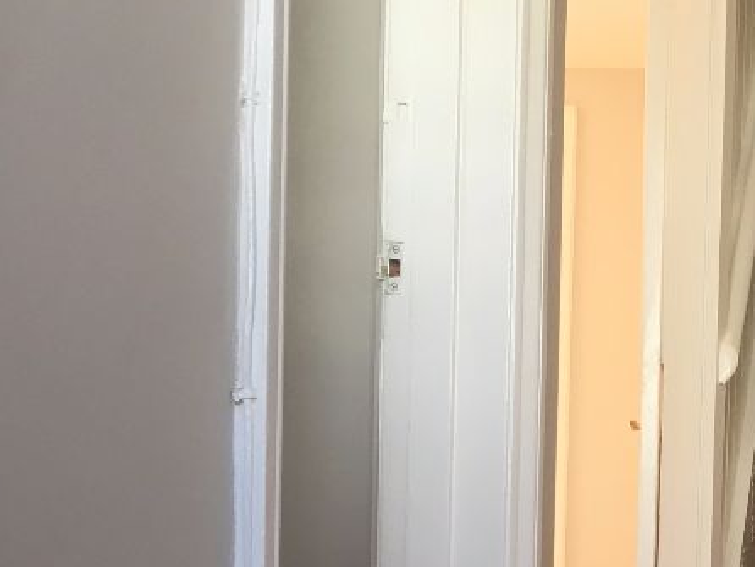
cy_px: 694
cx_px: 880
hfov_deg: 23.1
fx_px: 1702
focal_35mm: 78
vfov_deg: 17.9
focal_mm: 4.15
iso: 32
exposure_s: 1/33
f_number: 2.2
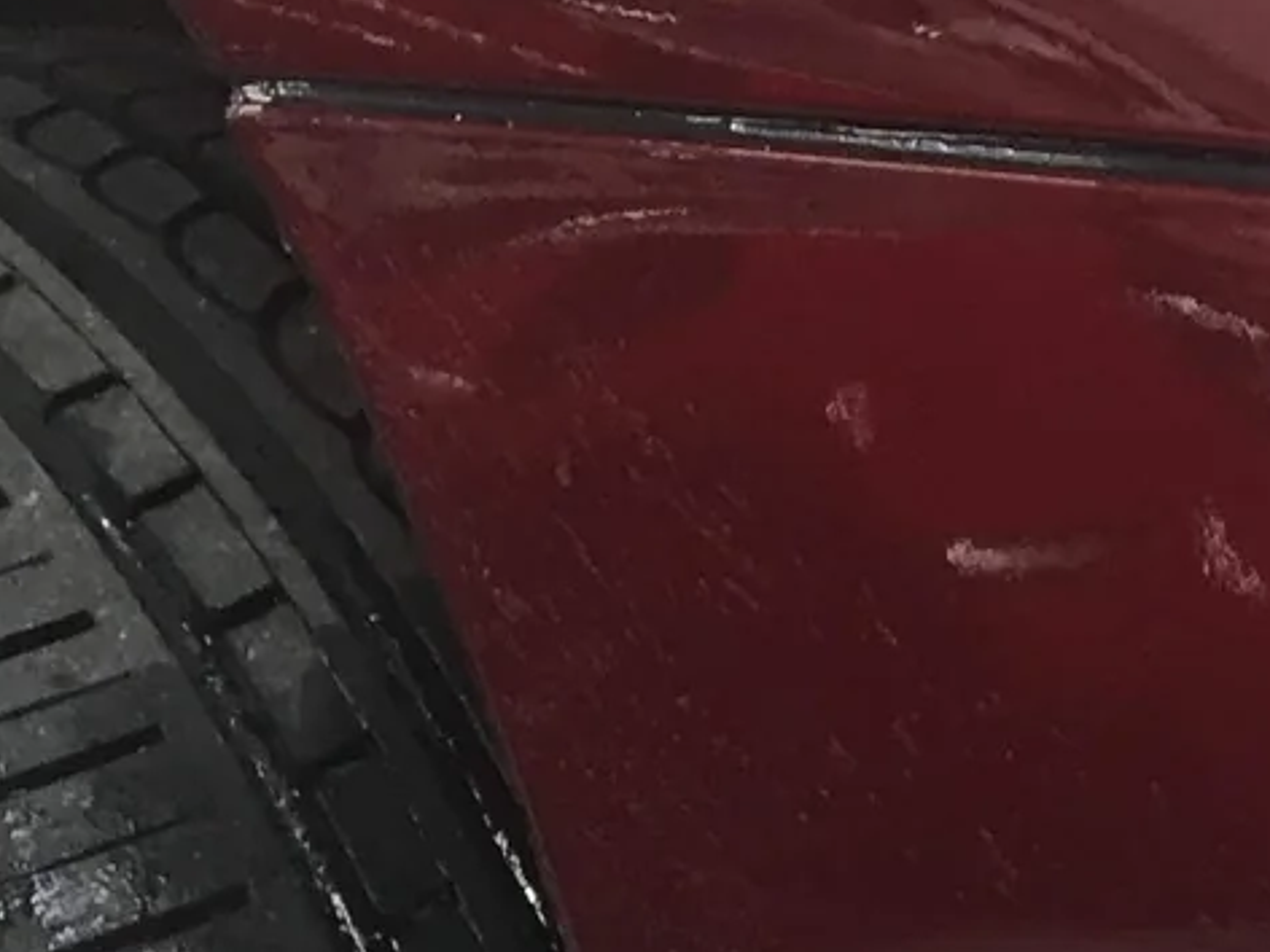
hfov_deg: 14.1
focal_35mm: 123
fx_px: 4513
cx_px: 2311
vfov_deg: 12.0
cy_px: 640
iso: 50
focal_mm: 4.15
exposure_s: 1/33
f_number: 2.2
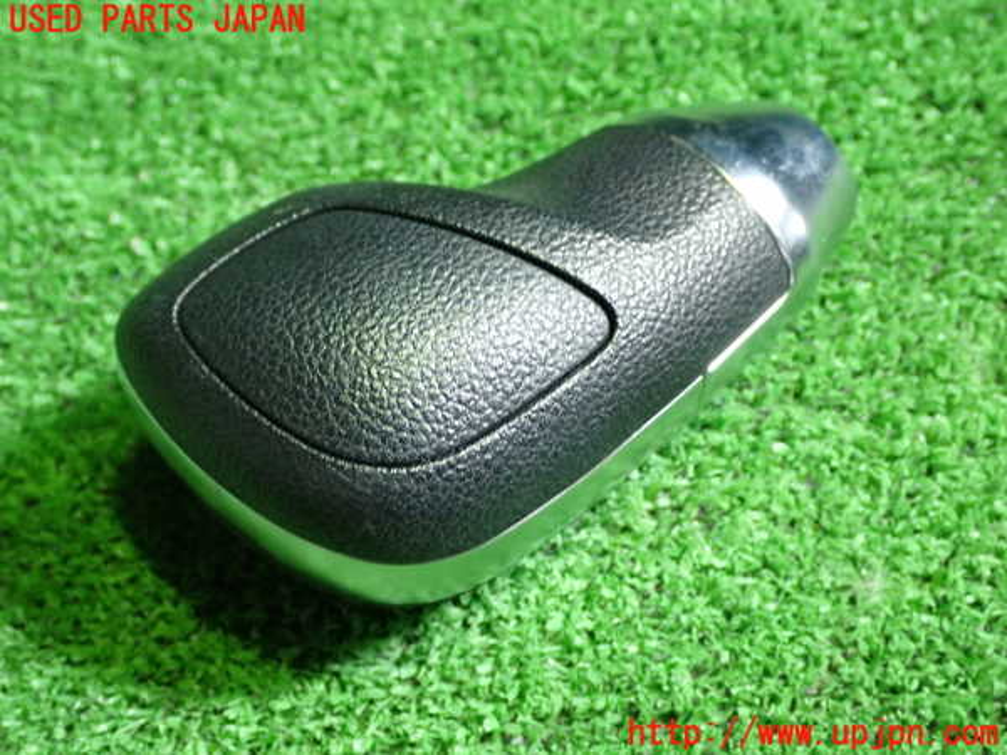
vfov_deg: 30.9
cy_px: 378
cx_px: 504
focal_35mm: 47
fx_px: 1367
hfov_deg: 40.4
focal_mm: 8.4
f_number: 3.1
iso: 800
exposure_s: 1/30
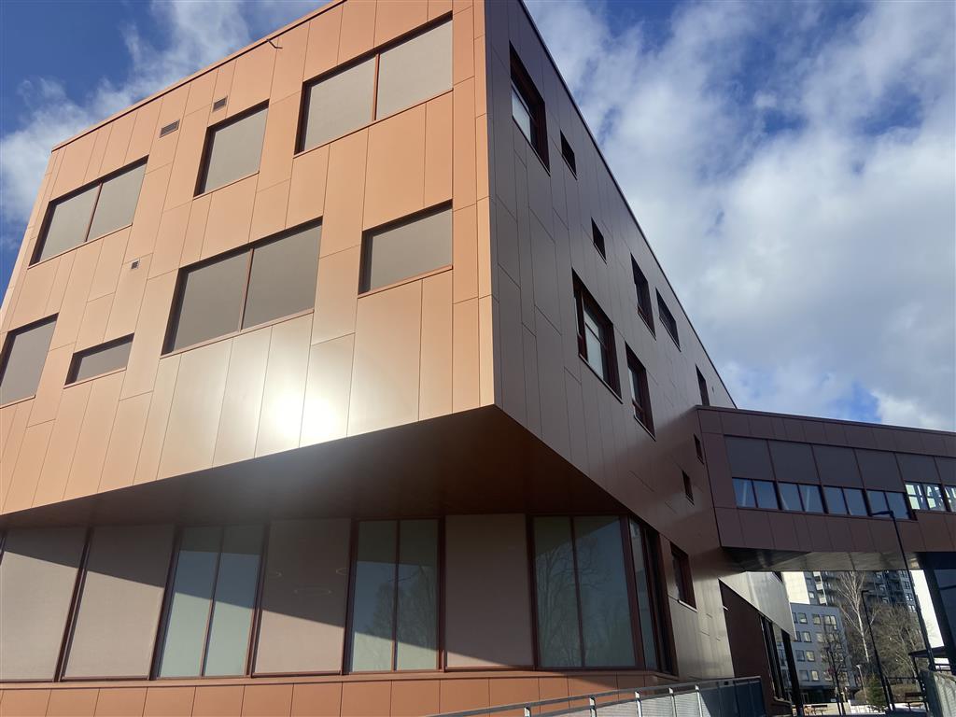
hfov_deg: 67.3
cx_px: 478
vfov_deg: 53.1
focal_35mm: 26
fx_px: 718
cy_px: 358
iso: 32
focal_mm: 4.25
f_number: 1.8
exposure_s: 1/4608
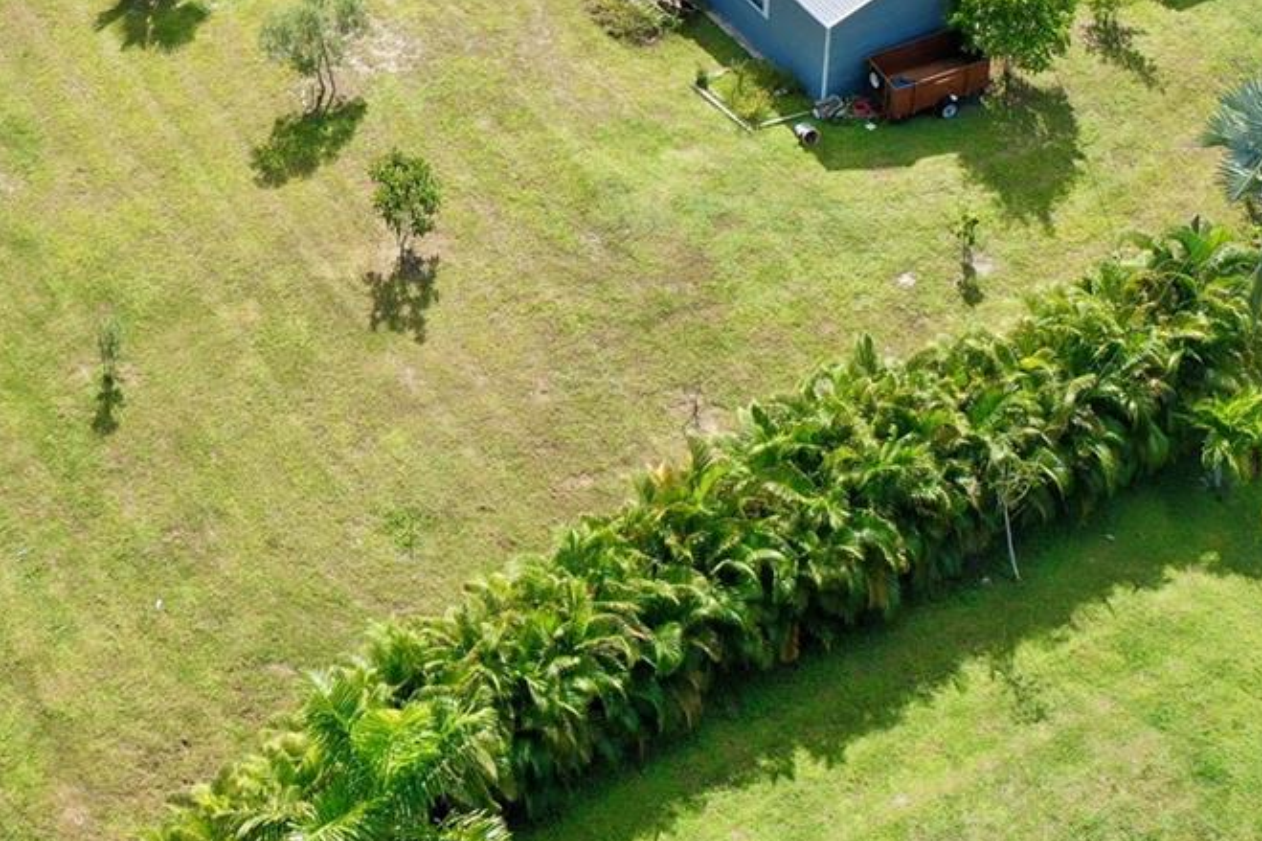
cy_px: -56
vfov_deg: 19.3
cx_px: 517
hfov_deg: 29.6
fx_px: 2383
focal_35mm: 68
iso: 100
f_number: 5
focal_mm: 10.26
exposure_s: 1/320
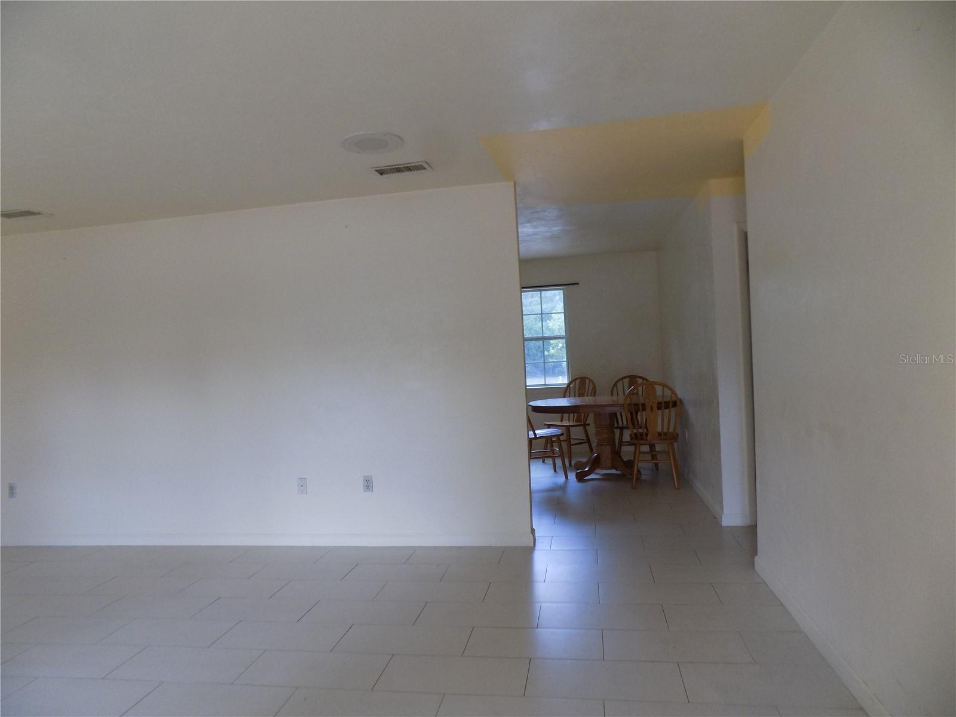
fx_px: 635
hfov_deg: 73.9
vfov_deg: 58.9
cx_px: 478
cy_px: 358
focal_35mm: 23
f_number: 3.1
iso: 125
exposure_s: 1/30
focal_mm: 4
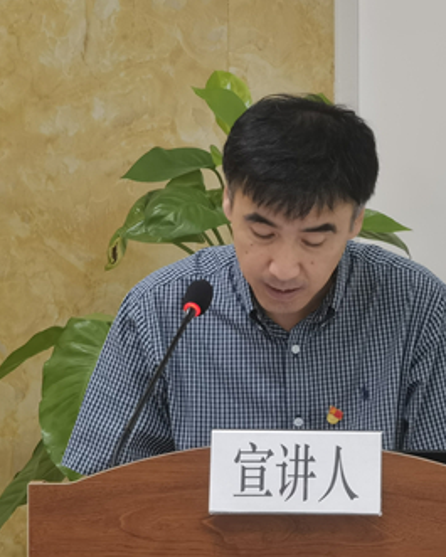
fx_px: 3810
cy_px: 277
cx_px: 246
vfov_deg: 8.4
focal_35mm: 231
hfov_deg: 6.7
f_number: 3.4
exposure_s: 1/33.2
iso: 250
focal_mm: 14.45
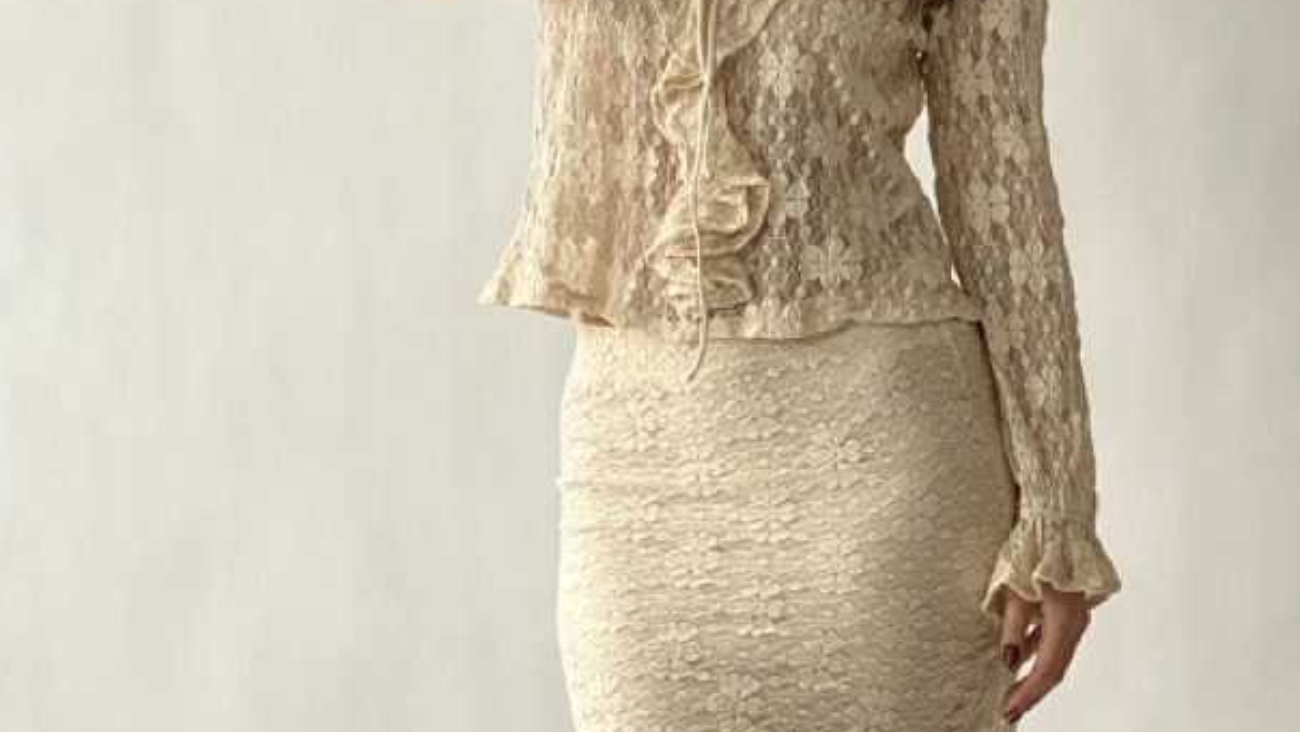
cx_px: 941
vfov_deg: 10.1
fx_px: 4137
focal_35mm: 120
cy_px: 521
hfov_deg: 17.8
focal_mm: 6
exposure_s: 1/100
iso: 50
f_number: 2
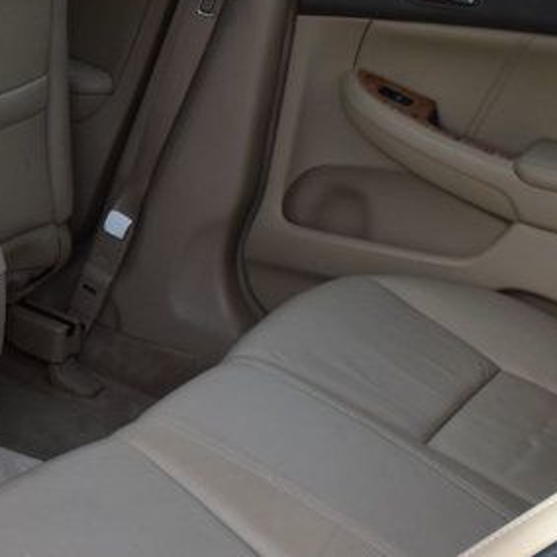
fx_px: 1757
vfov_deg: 18.0
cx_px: -92
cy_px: 363
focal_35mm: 97
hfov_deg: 17.3
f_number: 9
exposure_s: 1/160
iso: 400
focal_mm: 21
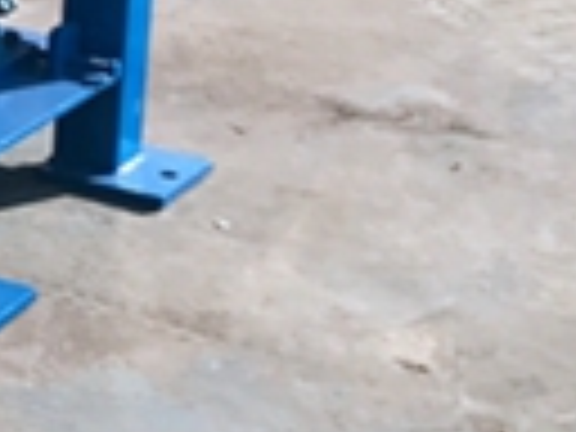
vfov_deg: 11.0
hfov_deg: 12.7
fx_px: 2180
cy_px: -130
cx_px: -662
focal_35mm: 131
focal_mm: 3.99
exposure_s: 1/1041
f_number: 1.8
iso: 20
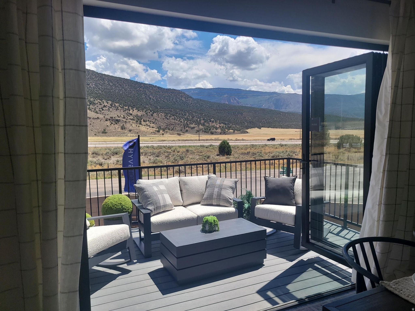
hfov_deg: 67.3
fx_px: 312
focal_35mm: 26
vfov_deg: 53.1
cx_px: 208
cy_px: 156
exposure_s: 1/2289
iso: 50
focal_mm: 5.4
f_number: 1.8
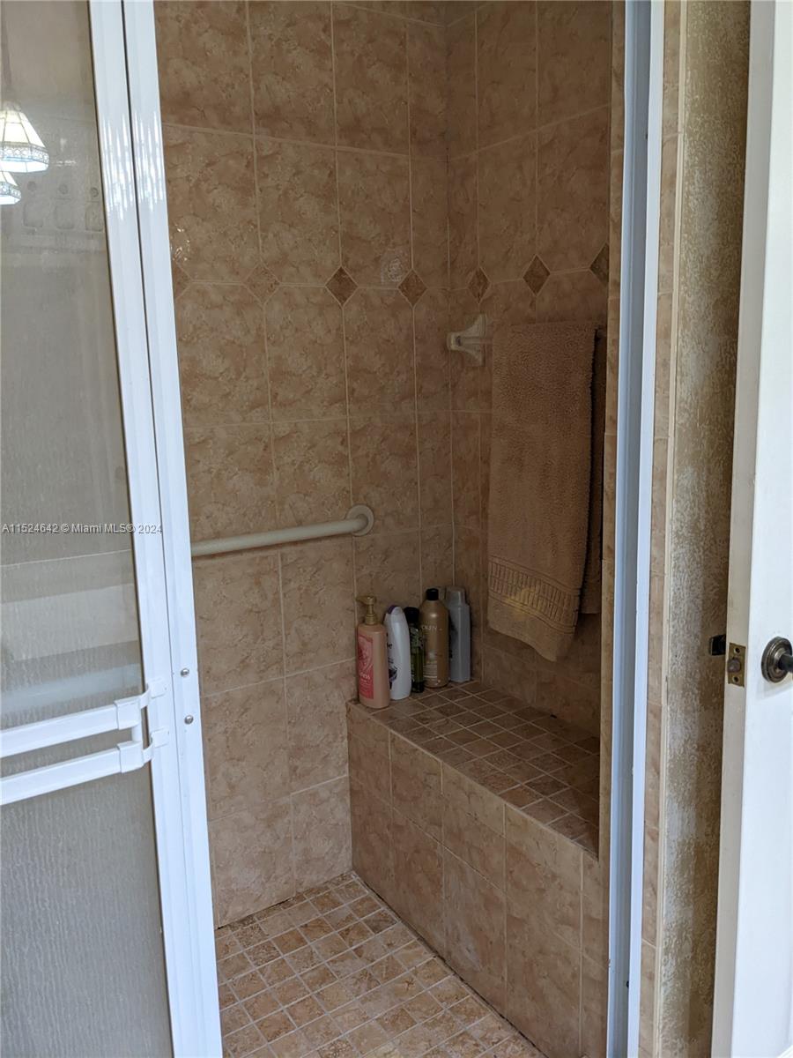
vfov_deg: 65.3
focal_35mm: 27
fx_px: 825
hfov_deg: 51.4
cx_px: 396
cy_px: 529
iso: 445
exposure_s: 1/120
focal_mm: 4.38
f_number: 1.73
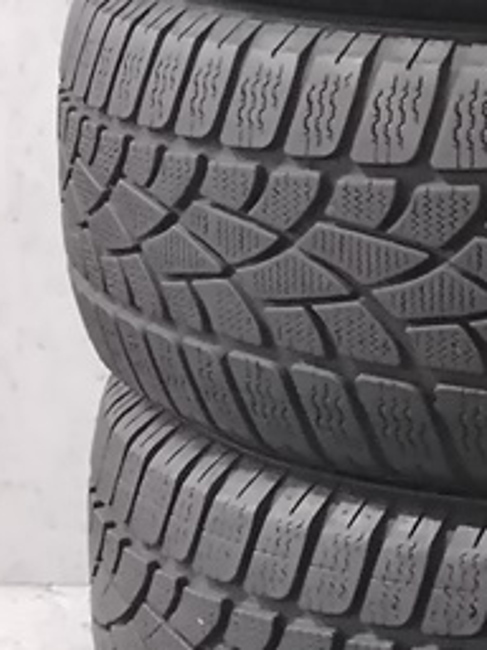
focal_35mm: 144
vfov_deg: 13.5
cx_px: 685
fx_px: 2701
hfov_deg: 10.0
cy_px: -3
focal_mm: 5.4
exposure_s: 1/25
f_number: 1.8
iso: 1250
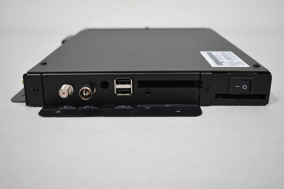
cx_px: 142
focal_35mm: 40
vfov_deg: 33.0
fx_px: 319
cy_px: 94
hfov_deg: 47.9
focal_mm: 27
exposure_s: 1/160
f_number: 4
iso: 800
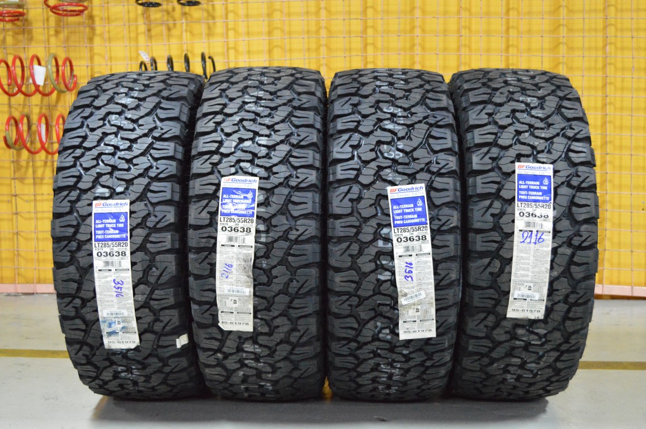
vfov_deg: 28.0
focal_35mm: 48
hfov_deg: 41.1
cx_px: 323
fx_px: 861
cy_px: 214
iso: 6400
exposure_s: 1/60
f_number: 4.8
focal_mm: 32
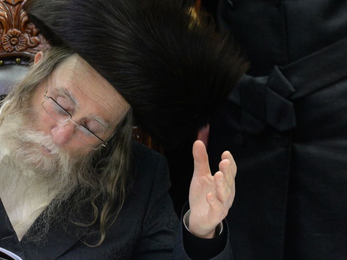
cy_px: 117
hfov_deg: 6.3
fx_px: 3137
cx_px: 62
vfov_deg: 4.7
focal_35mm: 313
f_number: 6.3
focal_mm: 170
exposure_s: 1/60
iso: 2500
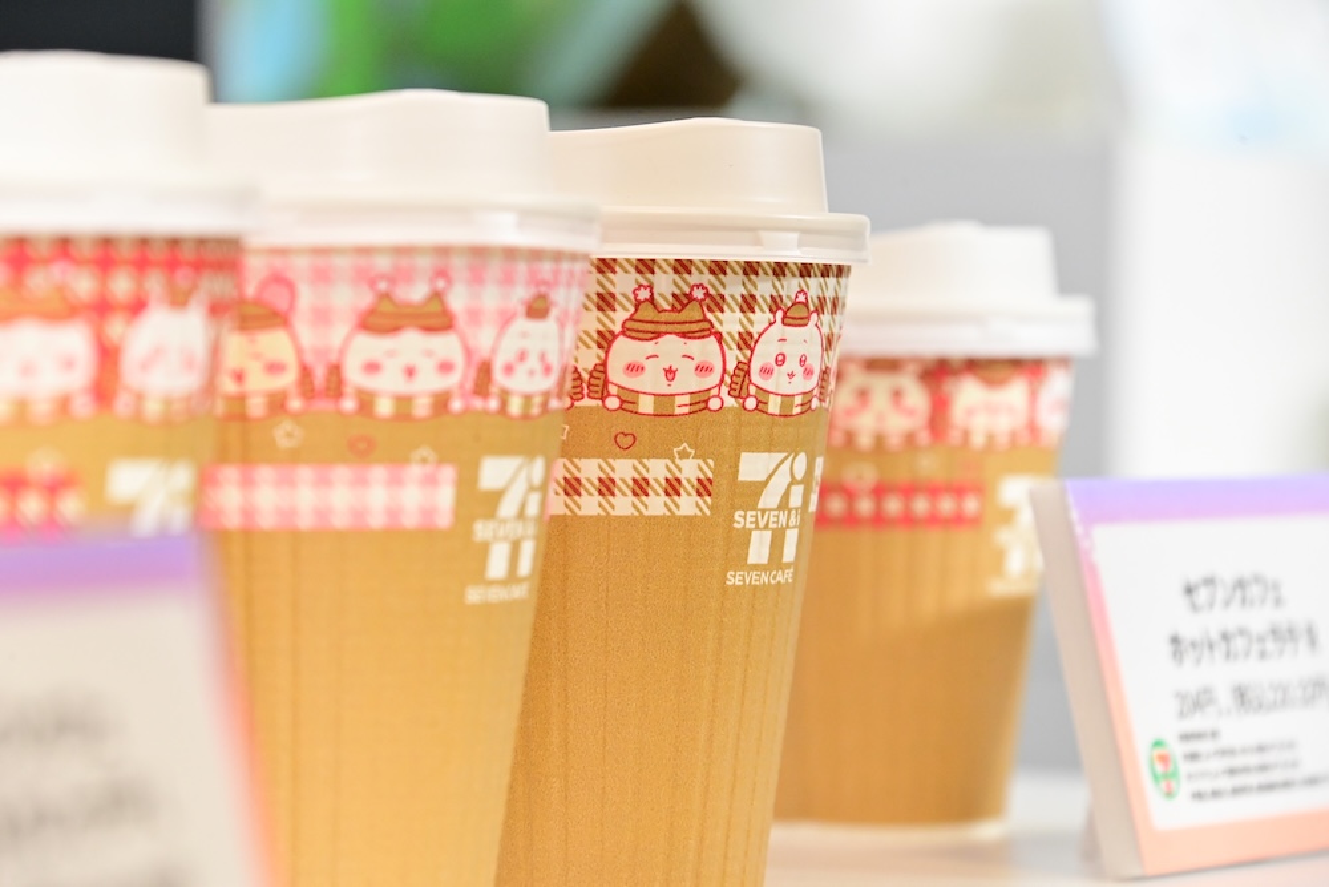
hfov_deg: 9.8
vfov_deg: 6.5
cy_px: 444
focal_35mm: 210
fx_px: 7753
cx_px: 664
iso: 6400
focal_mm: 210
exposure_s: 1/160
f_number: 9
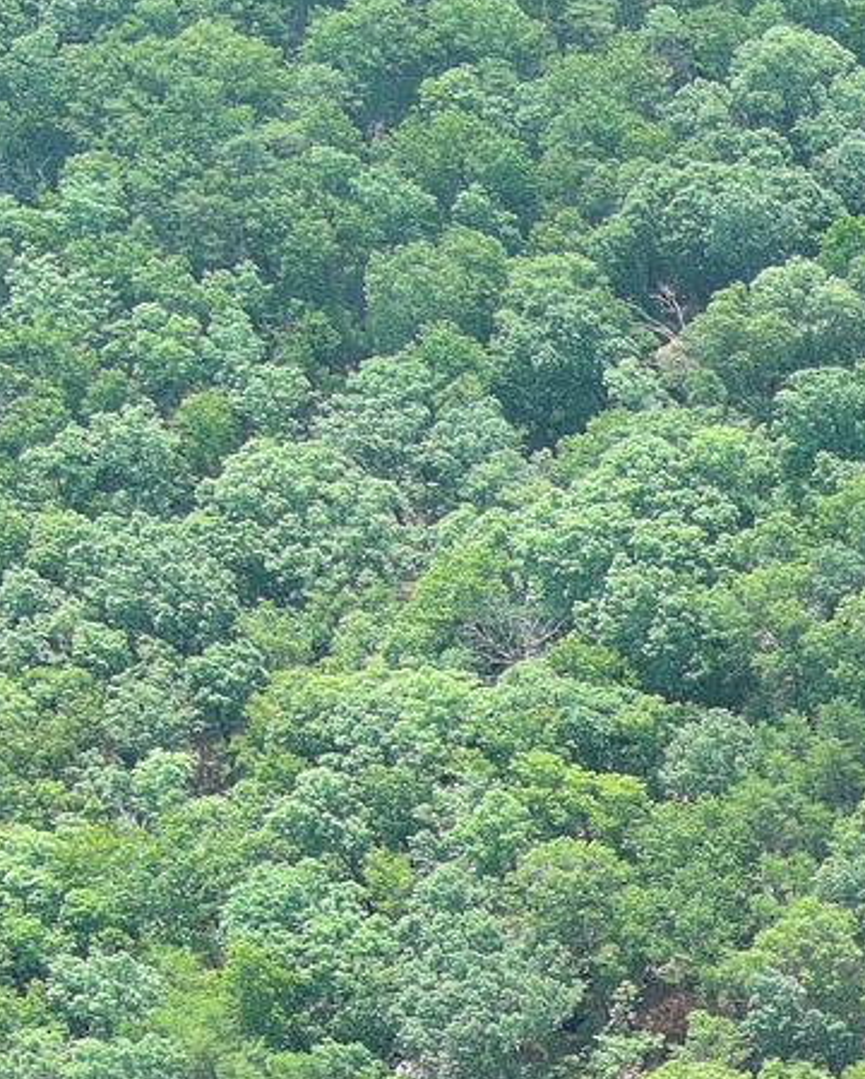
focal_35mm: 124
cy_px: 1587
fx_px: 3963
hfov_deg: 11.2
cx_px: 1783
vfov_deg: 14.5
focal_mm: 10.57
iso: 100
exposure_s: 1/188
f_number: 2.8
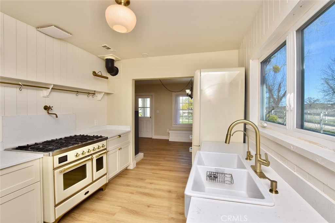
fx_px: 140
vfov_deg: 77.3
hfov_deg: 100.4
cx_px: 168
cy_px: 112
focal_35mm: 15
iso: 250
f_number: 9
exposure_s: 1/100
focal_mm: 10
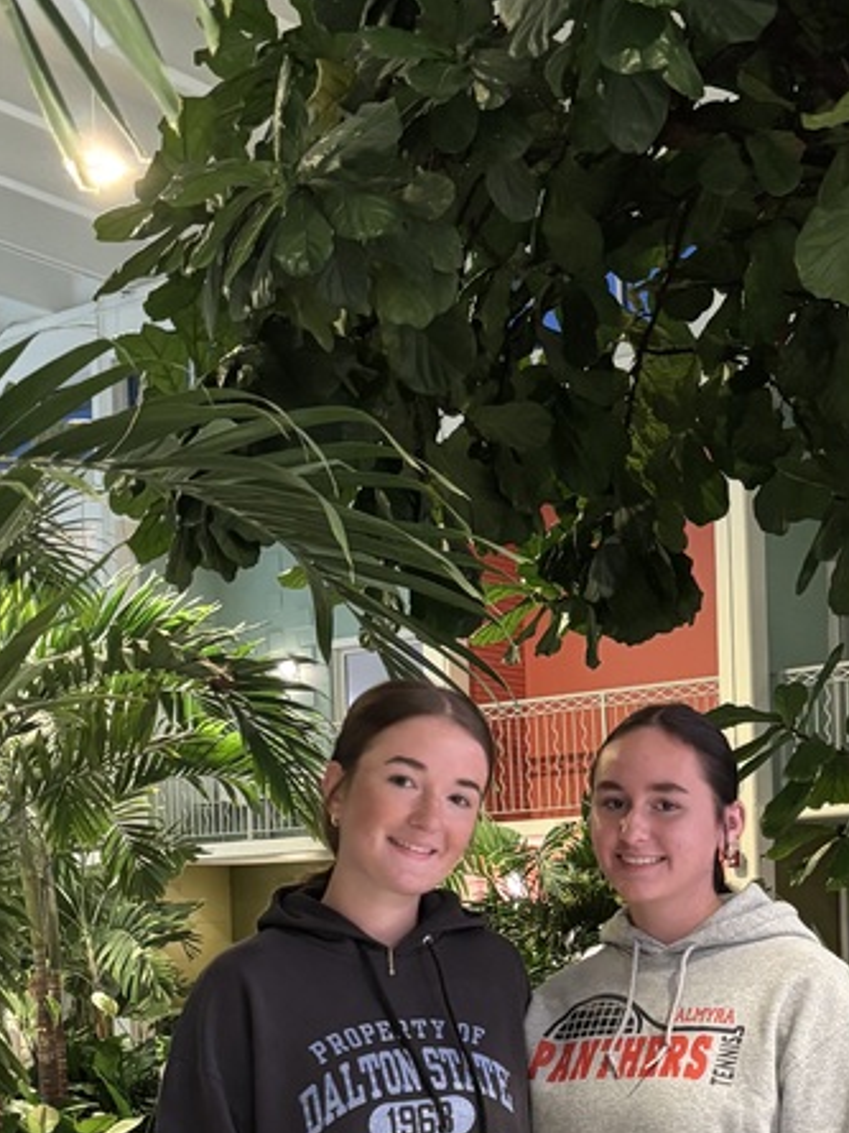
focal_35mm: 60
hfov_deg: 24.2
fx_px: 1962
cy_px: 957
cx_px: 632
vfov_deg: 31.1
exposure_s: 1/30
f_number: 1.6
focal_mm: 5.96
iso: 500
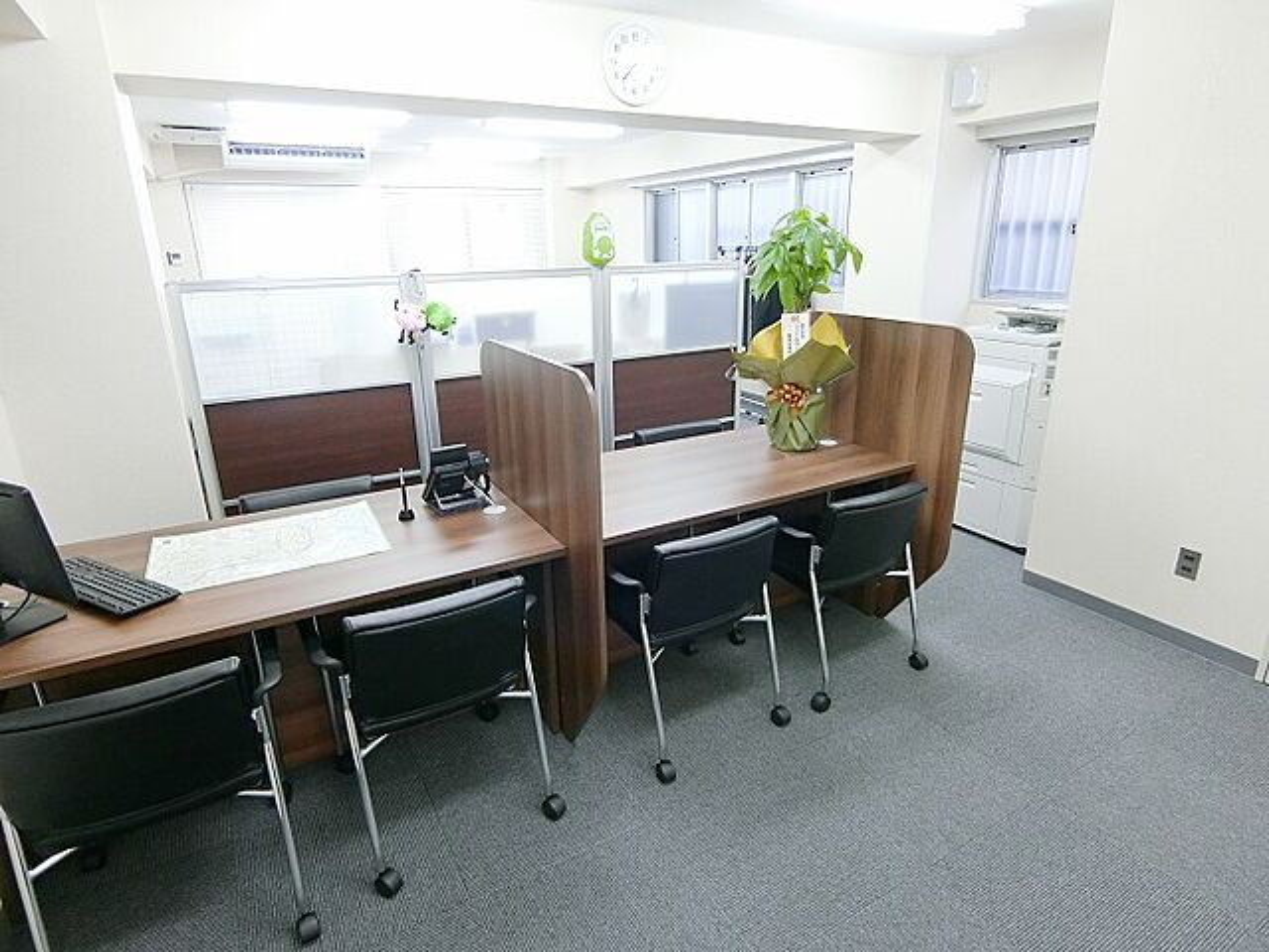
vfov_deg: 68.7
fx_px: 697
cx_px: 634
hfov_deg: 84.7
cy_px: 476
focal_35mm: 19
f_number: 2.7
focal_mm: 4.06
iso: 400
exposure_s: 1/80
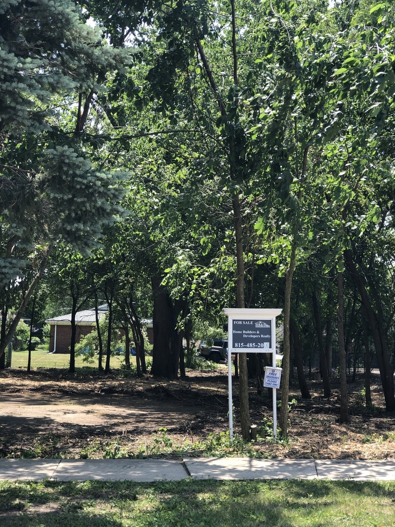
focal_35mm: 57
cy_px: 264
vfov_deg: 33.8
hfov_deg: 25.7
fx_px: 867
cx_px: 198
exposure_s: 1/186
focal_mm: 6.6
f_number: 2.8
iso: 20
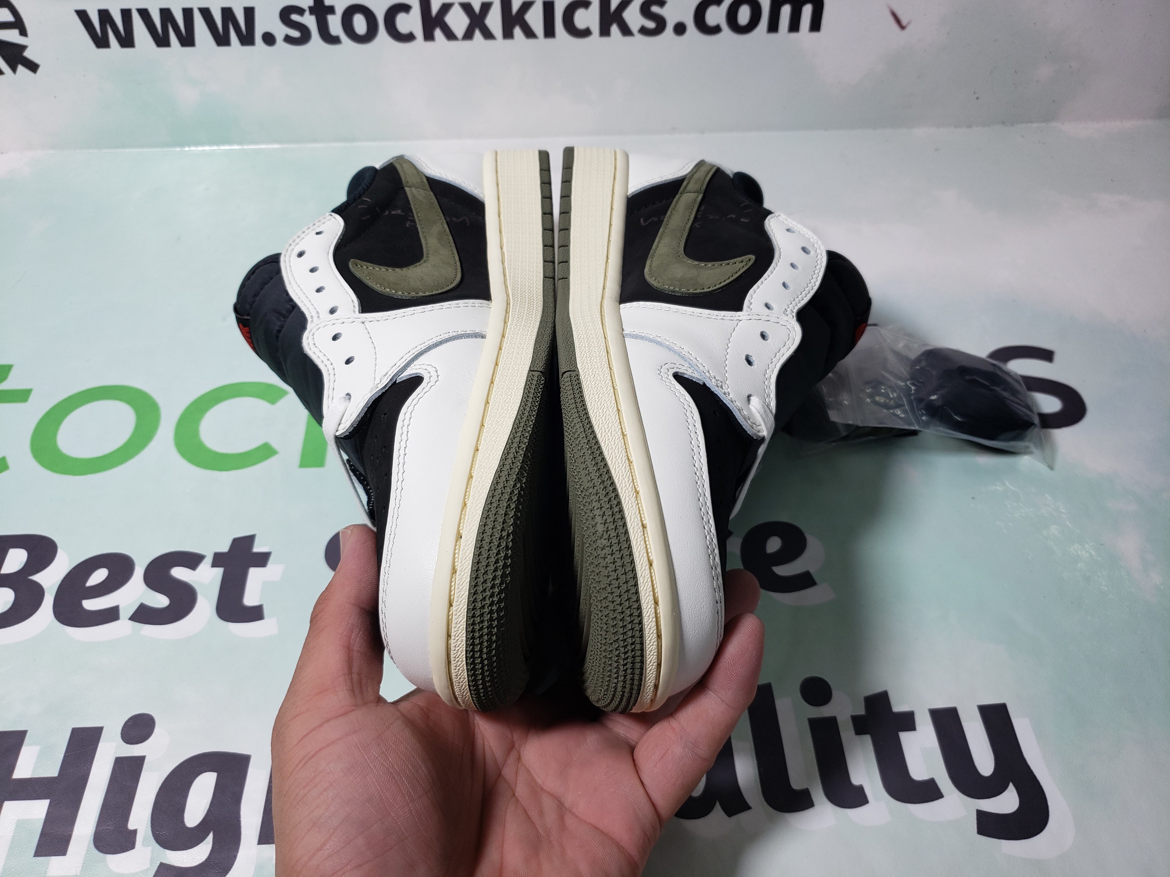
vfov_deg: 53.1
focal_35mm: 26
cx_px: 585
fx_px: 879
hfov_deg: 67.3
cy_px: 438
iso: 50
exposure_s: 1/460
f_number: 1.5
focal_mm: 4.3
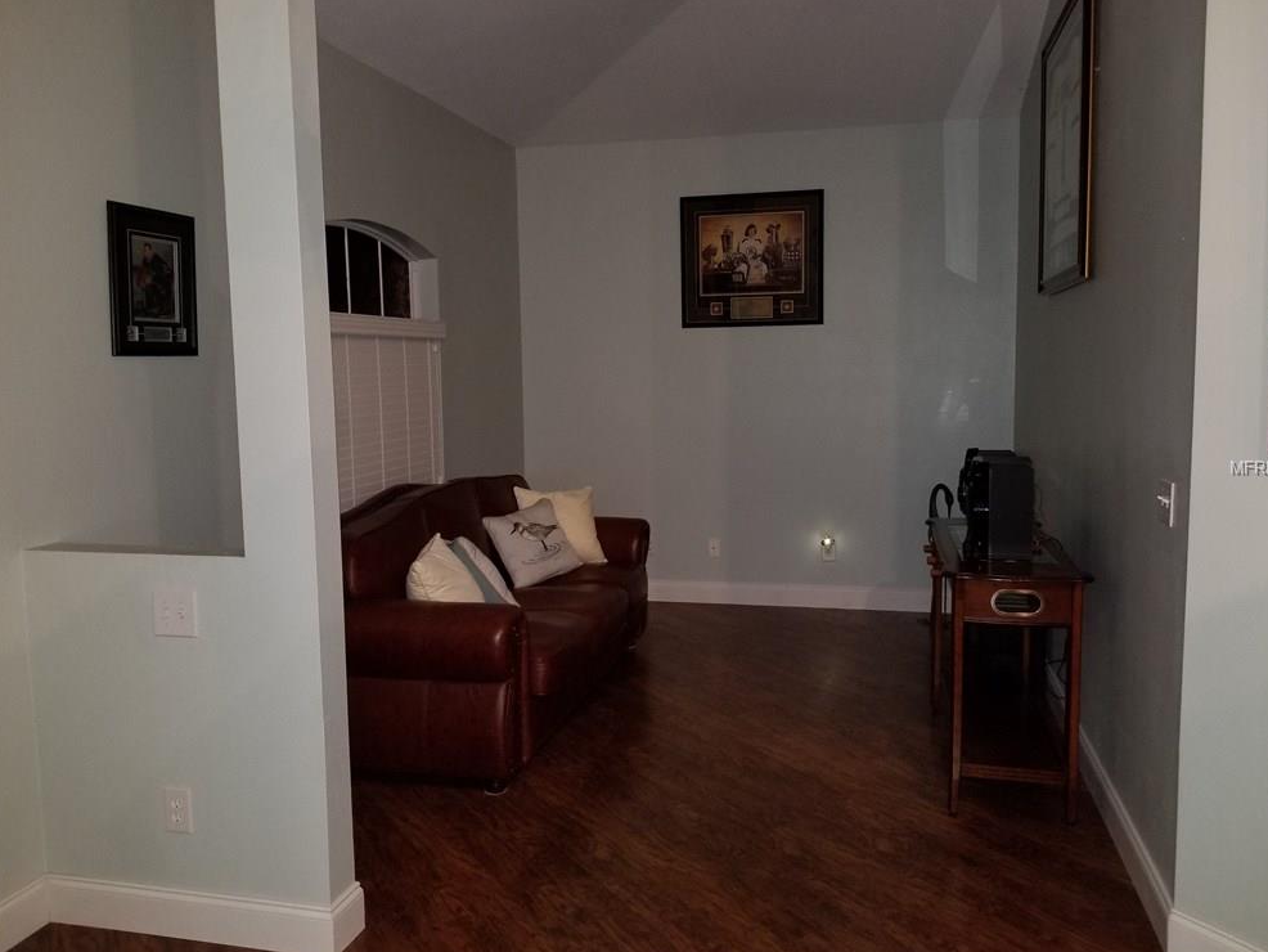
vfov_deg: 51.4
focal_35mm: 27
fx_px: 989
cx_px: 649
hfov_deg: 65.3
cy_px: 468
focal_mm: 4.25
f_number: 1.7
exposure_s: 1/10
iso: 200
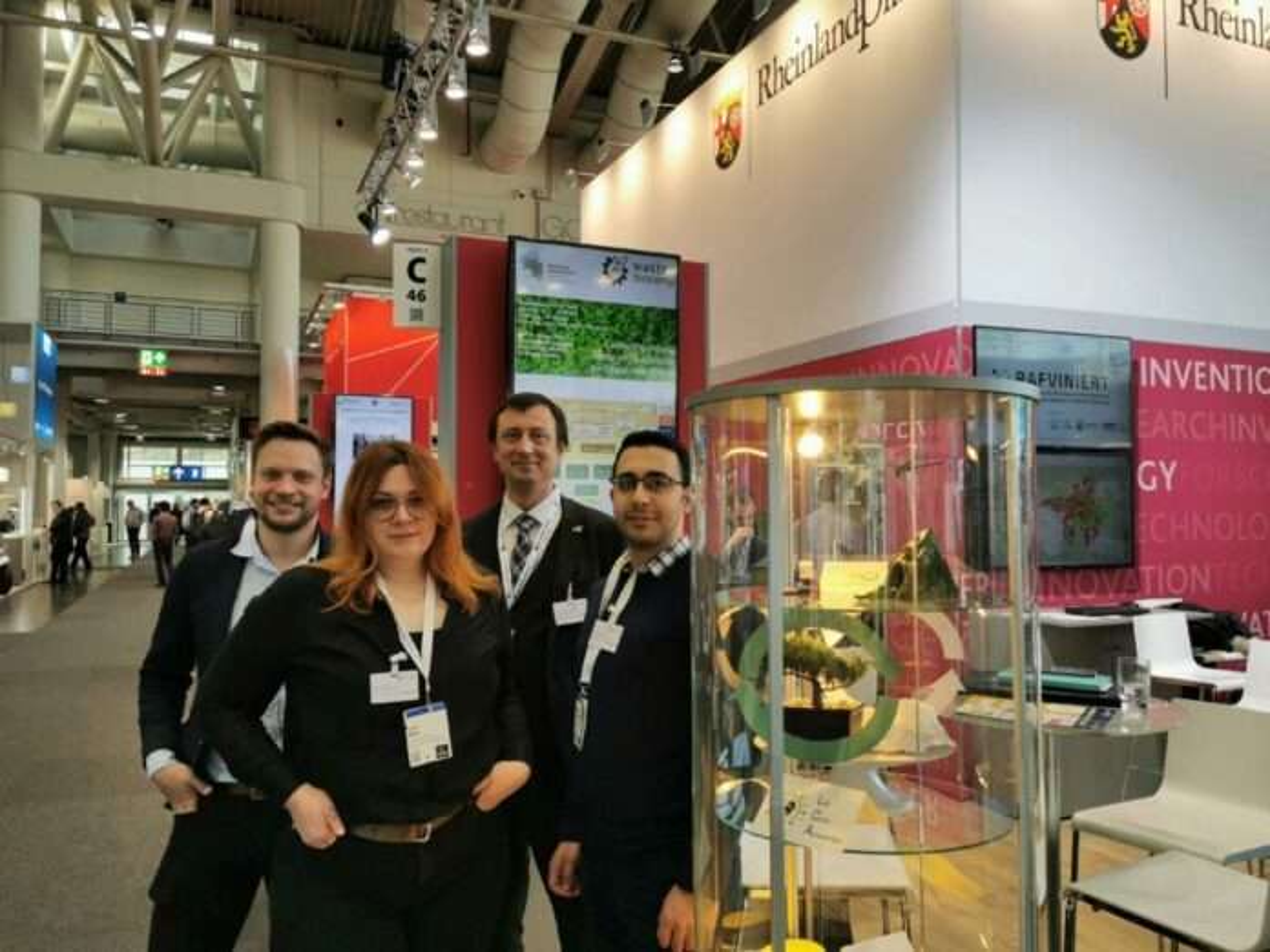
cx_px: 635
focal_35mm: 27
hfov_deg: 65.3
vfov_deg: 51.4
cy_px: 476
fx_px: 991
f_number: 1.6
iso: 50
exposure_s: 1/149
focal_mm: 5.56
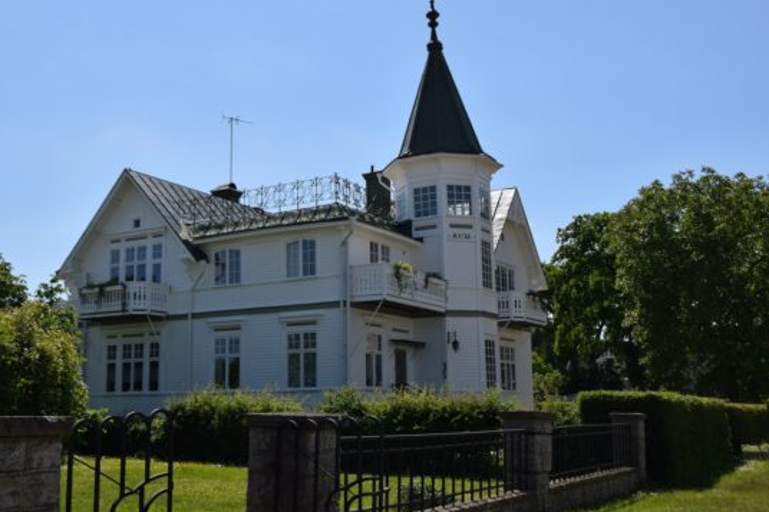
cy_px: 249
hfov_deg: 45.4
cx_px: 343
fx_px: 918
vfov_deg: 31.2
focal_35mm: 43
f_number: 5
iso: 100
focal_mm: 24
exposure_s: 1/1000
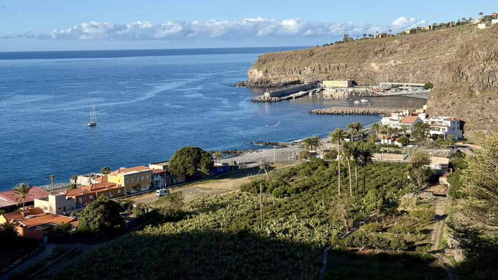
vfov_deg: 22.6
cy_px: 99
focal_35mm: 53
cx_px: 247
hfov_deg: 39.2
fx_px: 700
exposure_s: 1/5587
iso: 80
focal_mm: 6.76
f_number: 1.78
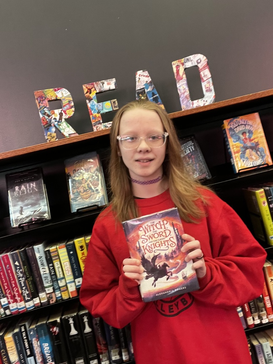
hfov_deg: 46.8
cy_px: 182
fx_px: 315
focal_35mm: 30
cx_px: 136
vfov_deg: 60.0
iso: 200
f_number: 2.2
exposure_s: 1/60
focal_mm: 2.71
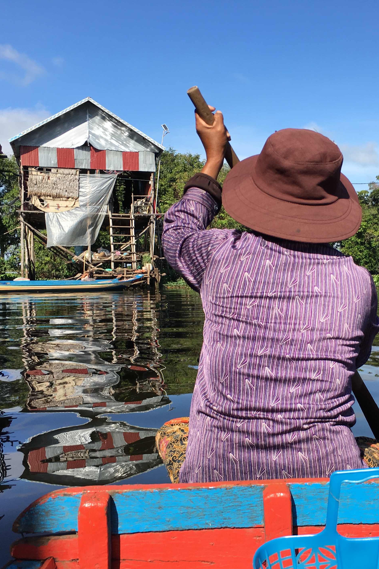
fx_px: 679
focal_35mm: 43
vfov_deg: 45.4
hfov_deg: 30.8
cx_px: 272
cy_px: 304
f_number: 2.2
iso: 25
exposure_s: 1/1148
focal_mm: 4.15
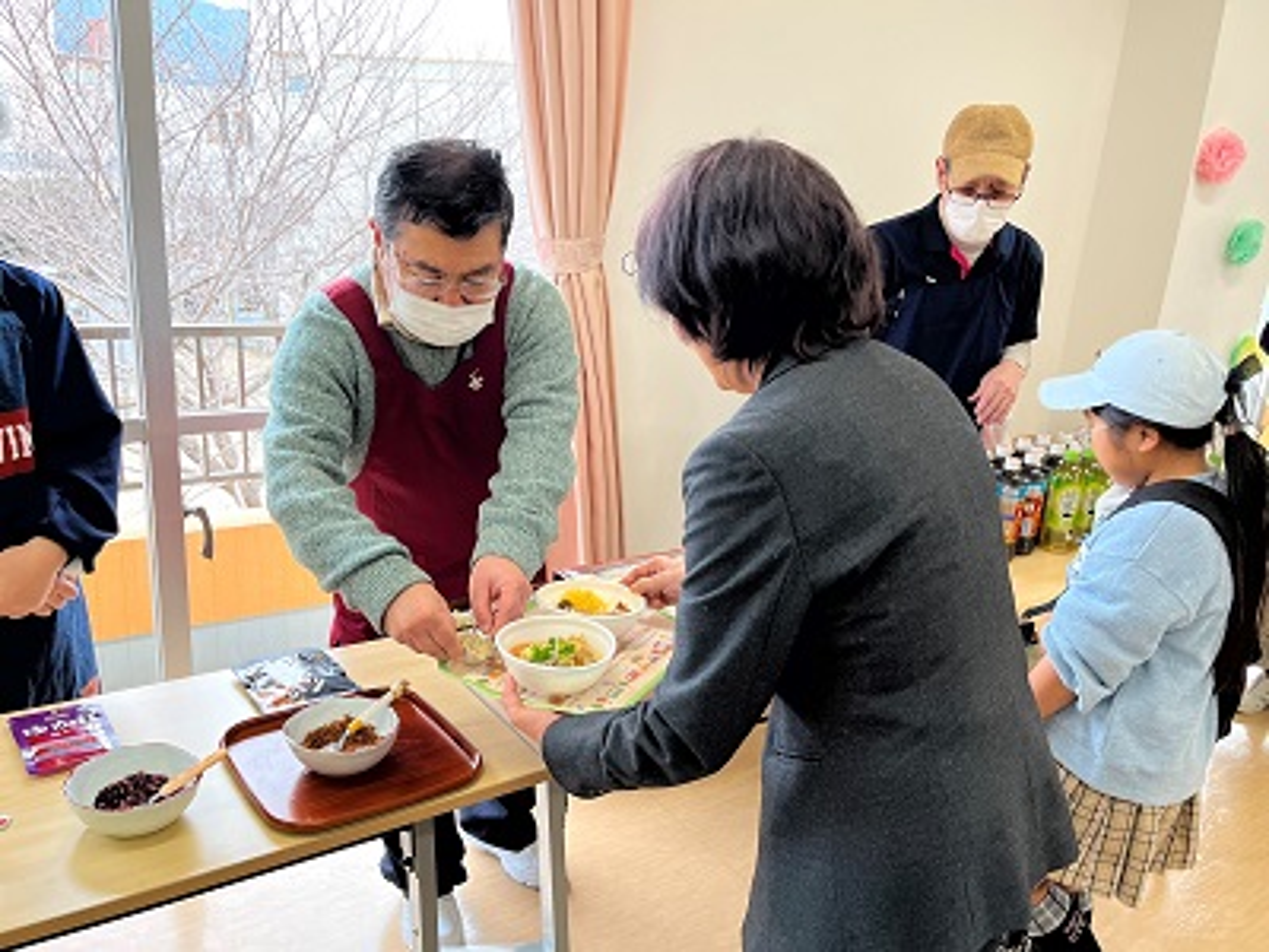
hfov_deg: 67.3
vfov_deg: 53.1
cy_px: 476
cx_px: 634
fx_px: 953
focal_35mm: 26
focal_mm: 5.1
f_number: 1.6
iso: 50
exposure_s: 1/121
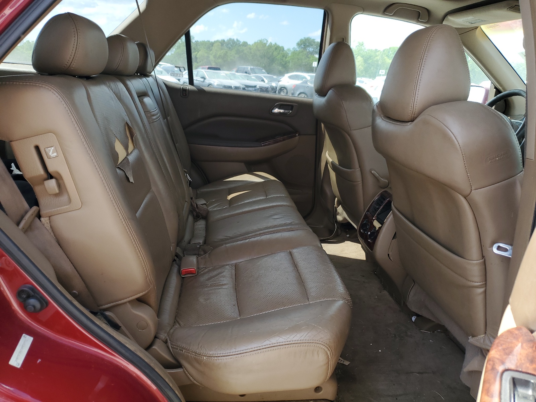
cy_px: 201
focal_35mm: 26
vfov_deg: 53.1
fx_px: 403
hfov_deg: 67.3
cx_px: 268
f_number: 1.5
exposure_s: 1/417
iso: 50
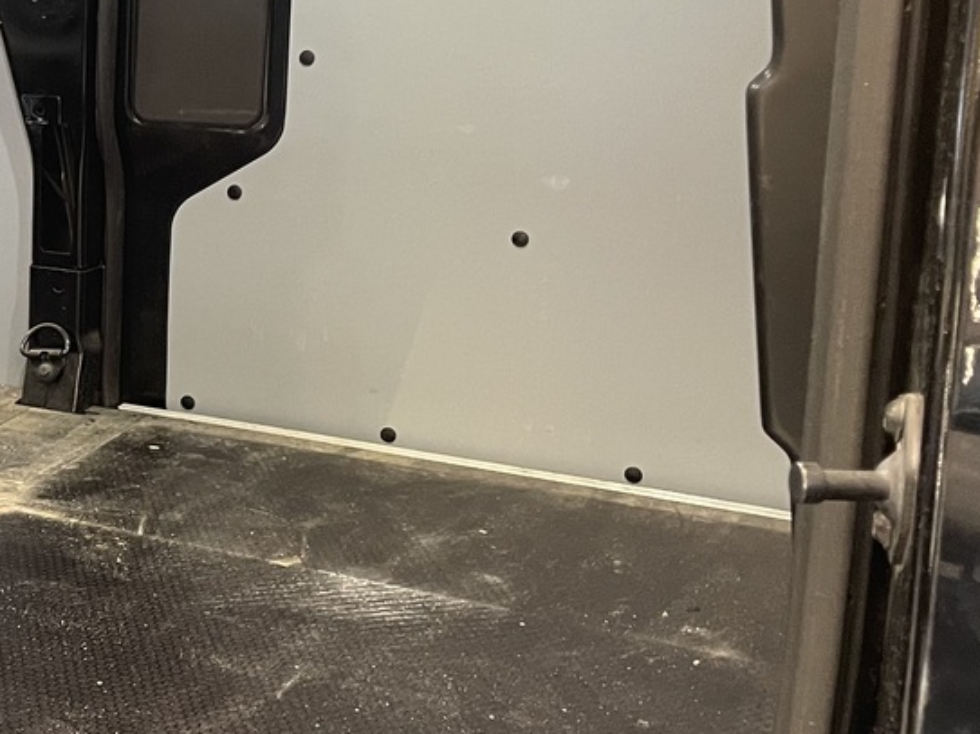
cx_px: -249
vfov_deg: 21.2
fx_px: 1953
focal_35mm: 69
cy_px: 227
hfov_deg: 24.9
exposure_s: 1/50
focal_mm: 4.2
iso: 160
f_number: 1.6
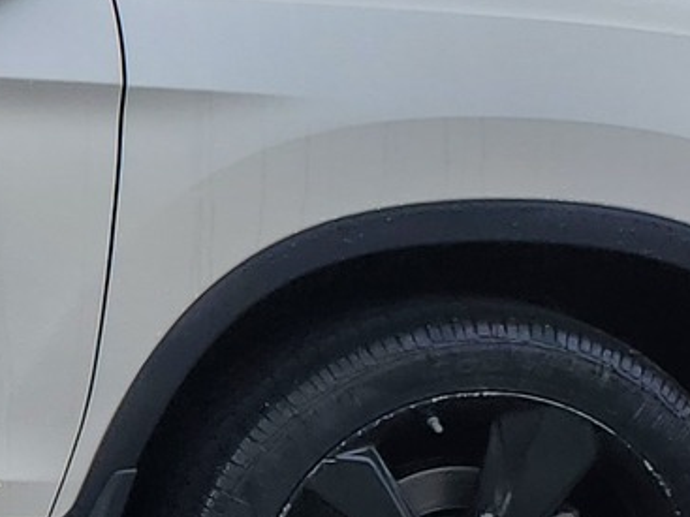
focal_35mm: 145
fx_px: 2889
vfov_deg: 10.2
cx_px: -688
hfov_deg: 12.1
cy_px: 229
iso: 50
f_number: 2.4
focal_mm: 4.3
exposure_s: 1/71
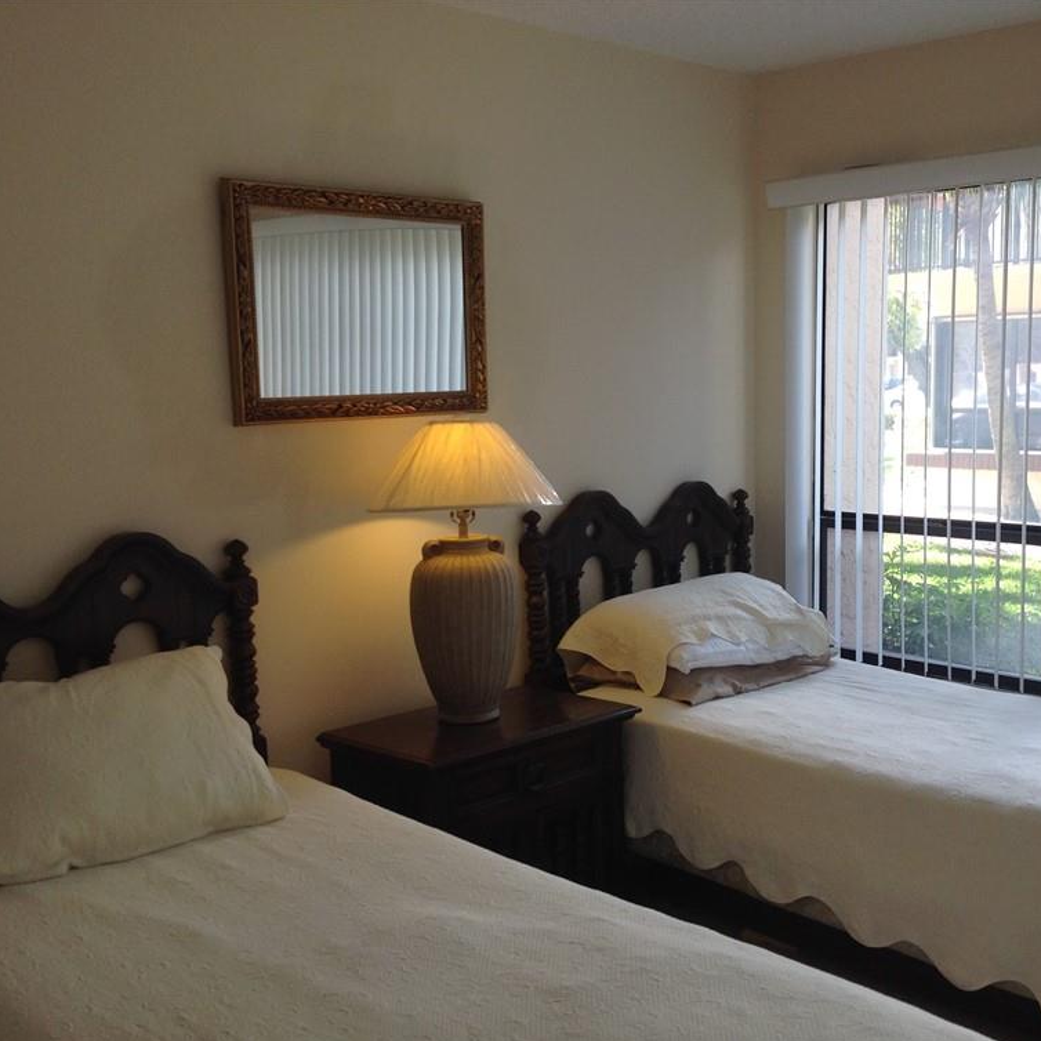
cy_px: 526
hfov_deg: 39.9
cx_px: 614
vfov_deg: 40.0
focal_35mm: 42
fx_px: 1429
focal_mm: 4.28
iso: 64
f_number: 2.4
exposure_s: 1/120
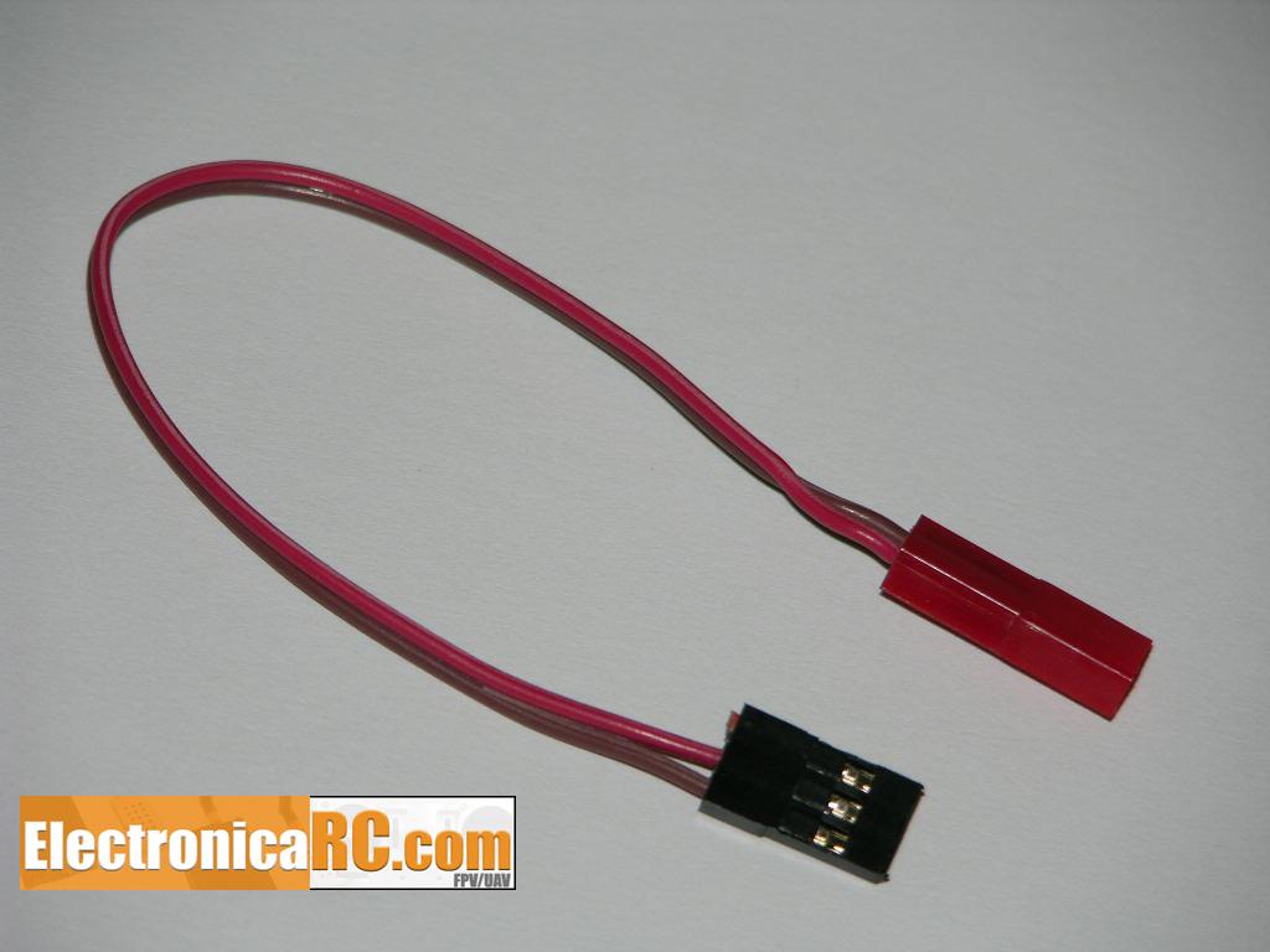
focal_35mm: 280
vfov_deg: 5.3
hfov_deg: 7.1
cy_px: 476
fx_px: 10273
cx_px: 635
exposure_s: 1/253
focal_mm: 71.2
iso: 50
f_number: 4.2
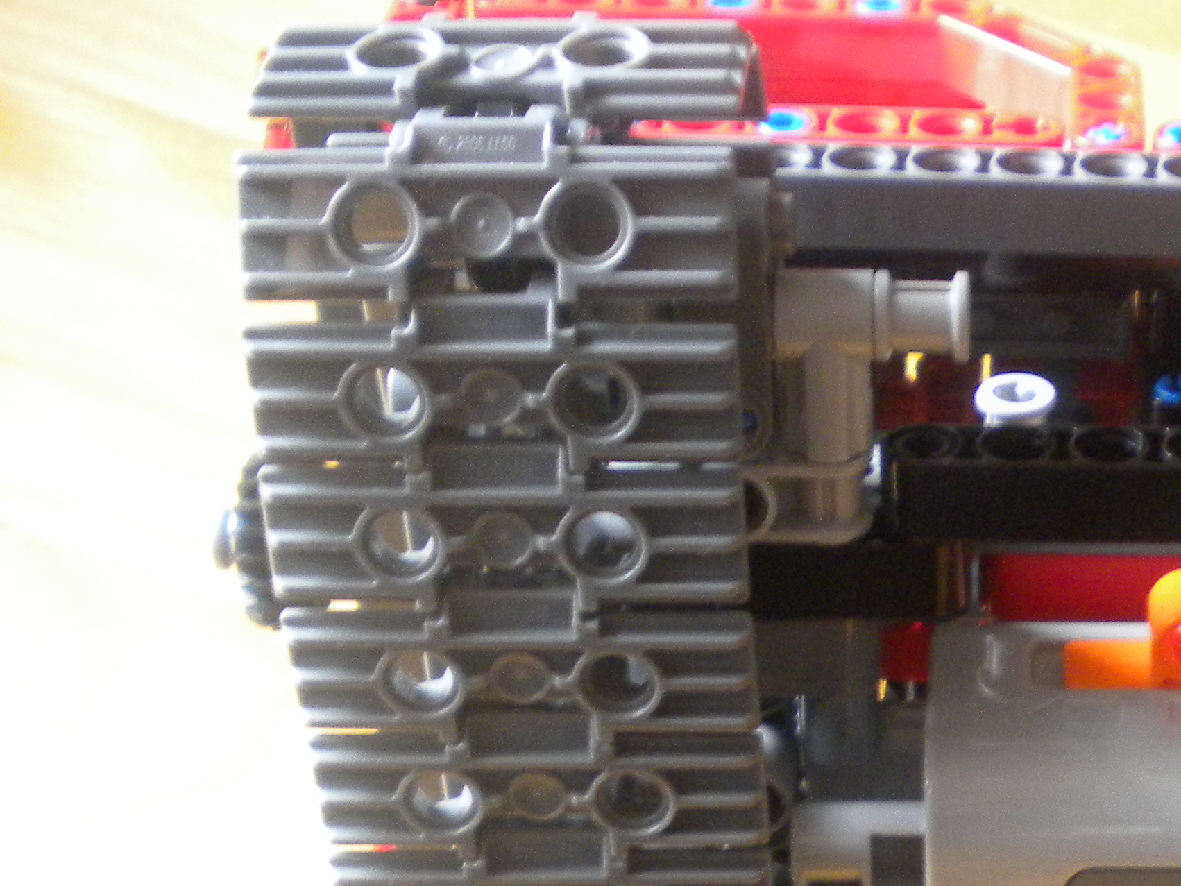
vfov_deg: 19.4
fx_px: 2559
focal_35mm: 75
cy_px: 715
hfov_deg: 24.7
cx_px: 1196
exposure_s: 1/8
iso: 353
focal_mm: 6.3
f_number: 3.1
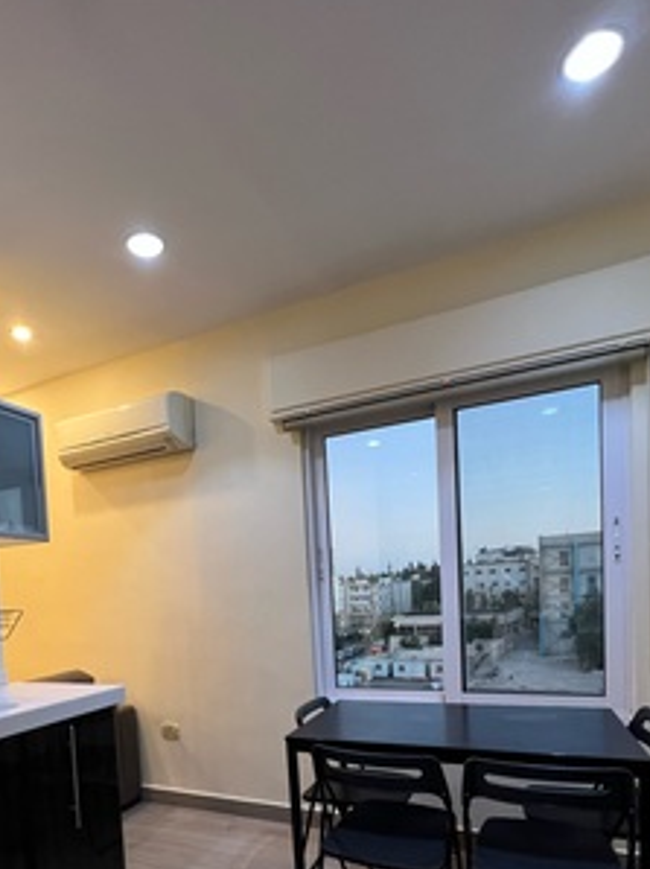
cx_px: 264
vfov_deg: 77.1
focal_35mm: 20
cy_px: 627
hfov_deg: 65.3
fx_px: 501
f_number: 1.8
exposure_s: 1/50
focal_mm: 1.57
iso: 160
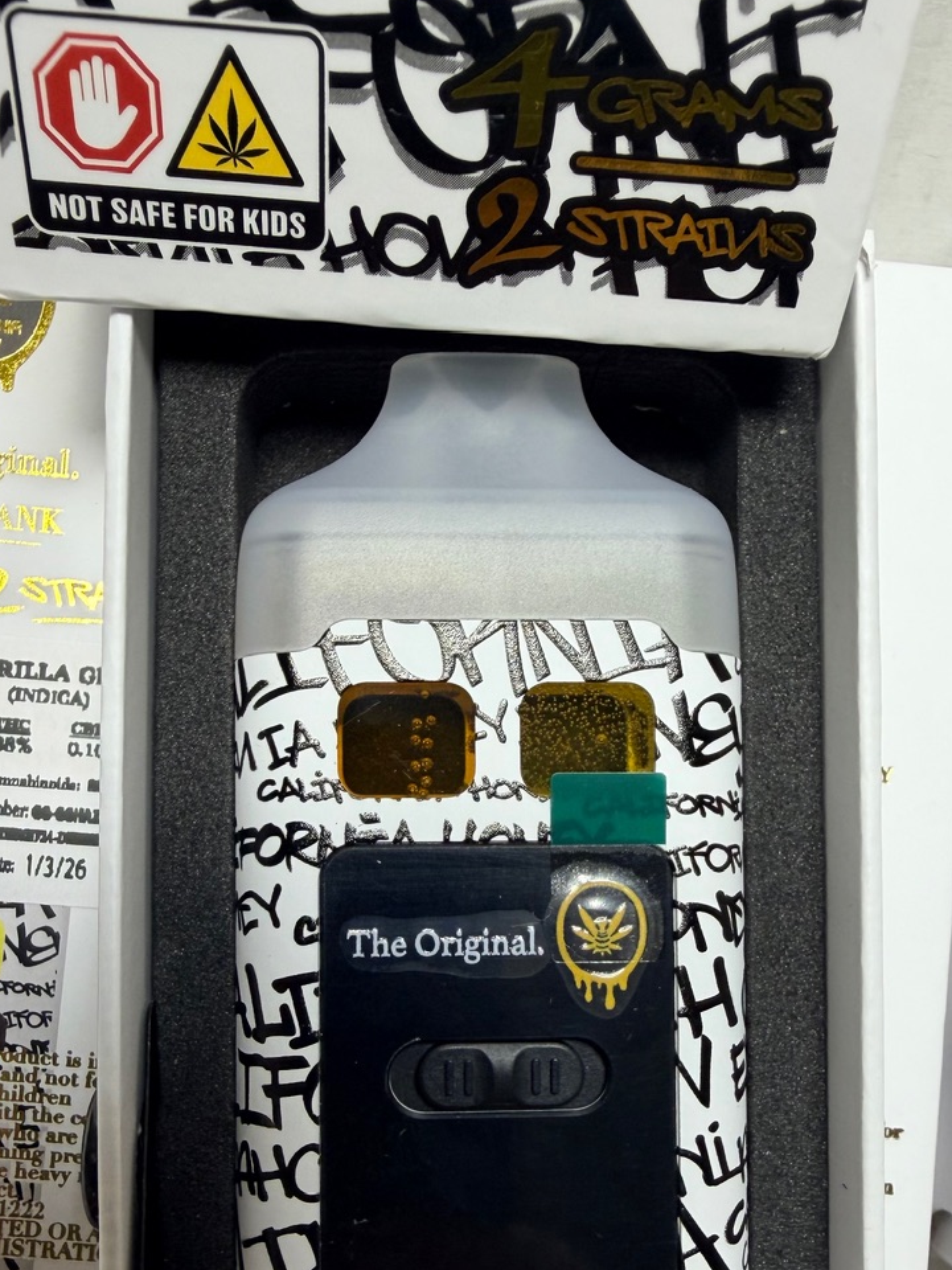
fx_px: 1173
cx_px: 471
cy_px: 808
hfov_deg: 44.2
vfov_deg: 56.0
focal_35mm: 32
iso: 100
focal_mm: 2.22
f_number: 2.2
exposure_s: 1/120
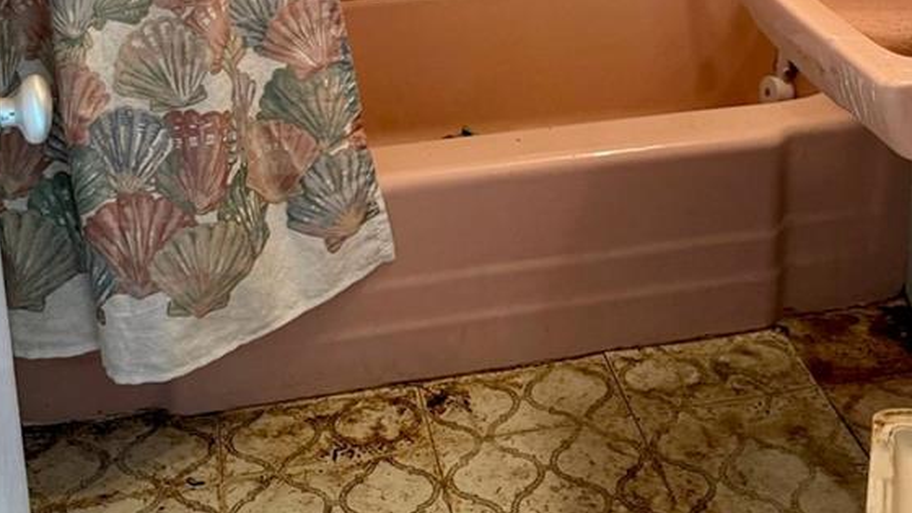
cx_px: 474
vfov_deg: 19.6
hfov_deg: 37.2
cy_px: -176
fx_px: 1354
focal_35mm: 56
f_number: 1.78
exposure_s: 1/60
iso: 320
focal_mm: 6.76
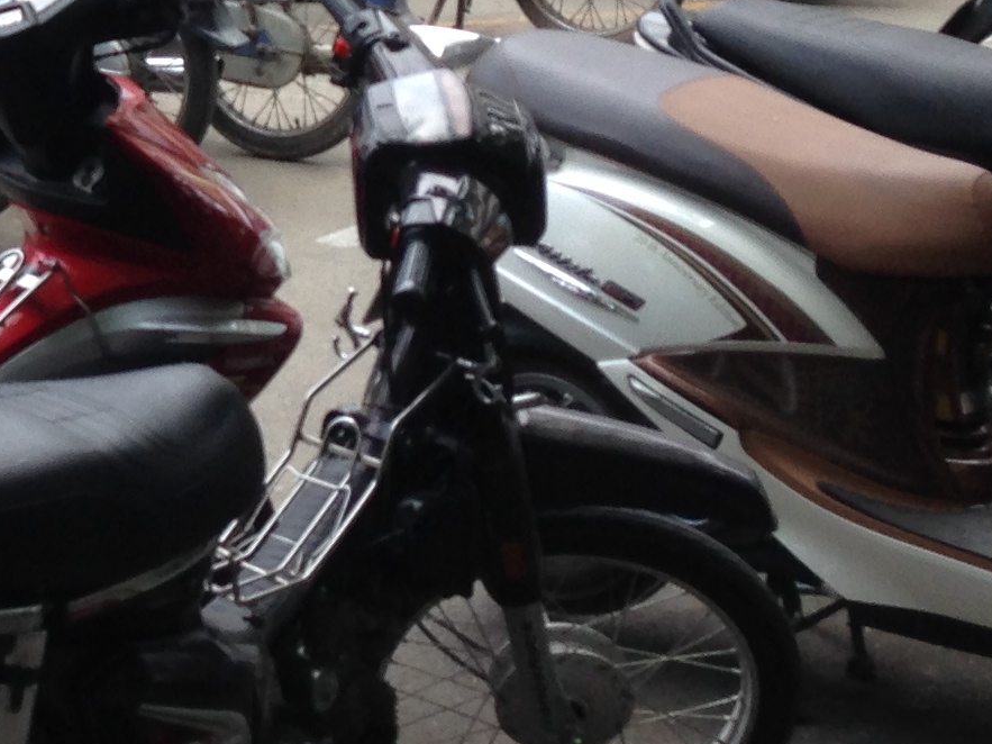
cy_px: -84
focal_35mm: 122
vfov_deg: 11.9
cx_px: -312
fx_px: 3496
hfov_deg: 15.4
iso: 50
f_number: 2.4
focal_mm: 4.12
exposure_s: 1/259
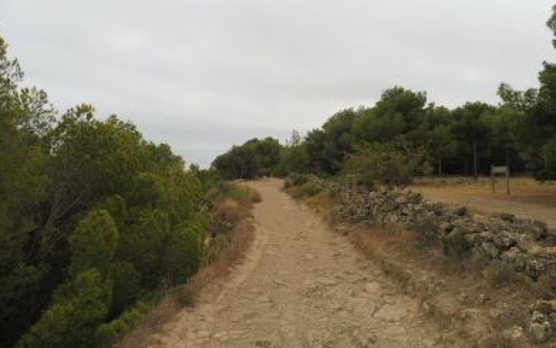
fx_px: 394
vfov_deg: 47.4
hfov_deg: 70.4
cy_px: 142
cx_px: 277
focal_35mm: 26
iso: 100
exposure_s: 1/250
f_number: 4
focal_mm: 4.3
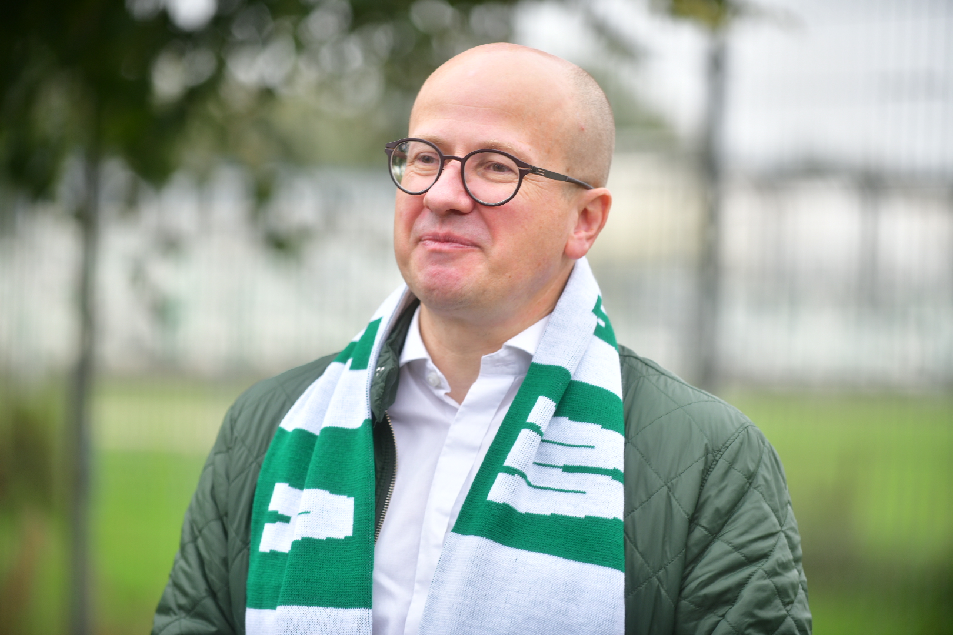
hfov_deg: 14.7
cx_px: 476
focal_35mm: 140
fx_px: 3706
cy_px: 318
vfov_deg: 9.8
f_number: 3.2
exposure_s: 1/160
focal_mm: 140
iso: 125
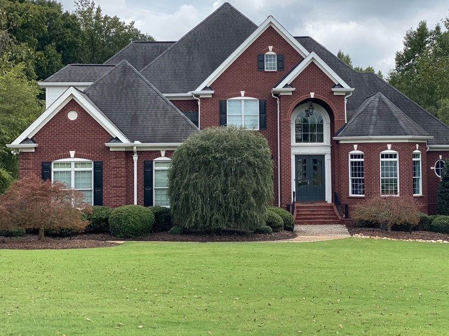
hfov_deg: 29.8
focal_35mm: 65
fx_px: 843
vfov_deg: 22.5
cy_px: 130
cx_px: 262
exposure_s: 1/826
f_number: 2
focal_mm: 6
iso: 20
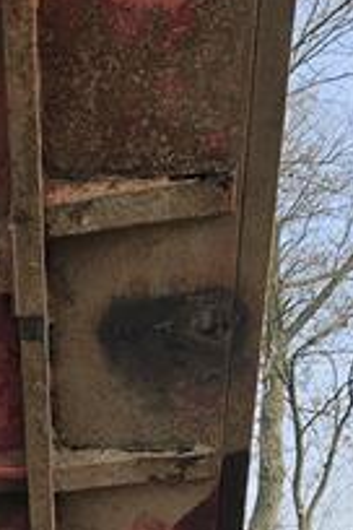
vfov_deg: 21.4
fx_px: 1324
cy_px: 590
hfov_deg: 14.2
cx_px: -179
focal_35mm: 90
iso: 25
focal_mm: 5.4
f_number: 1.8
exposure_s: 1/939
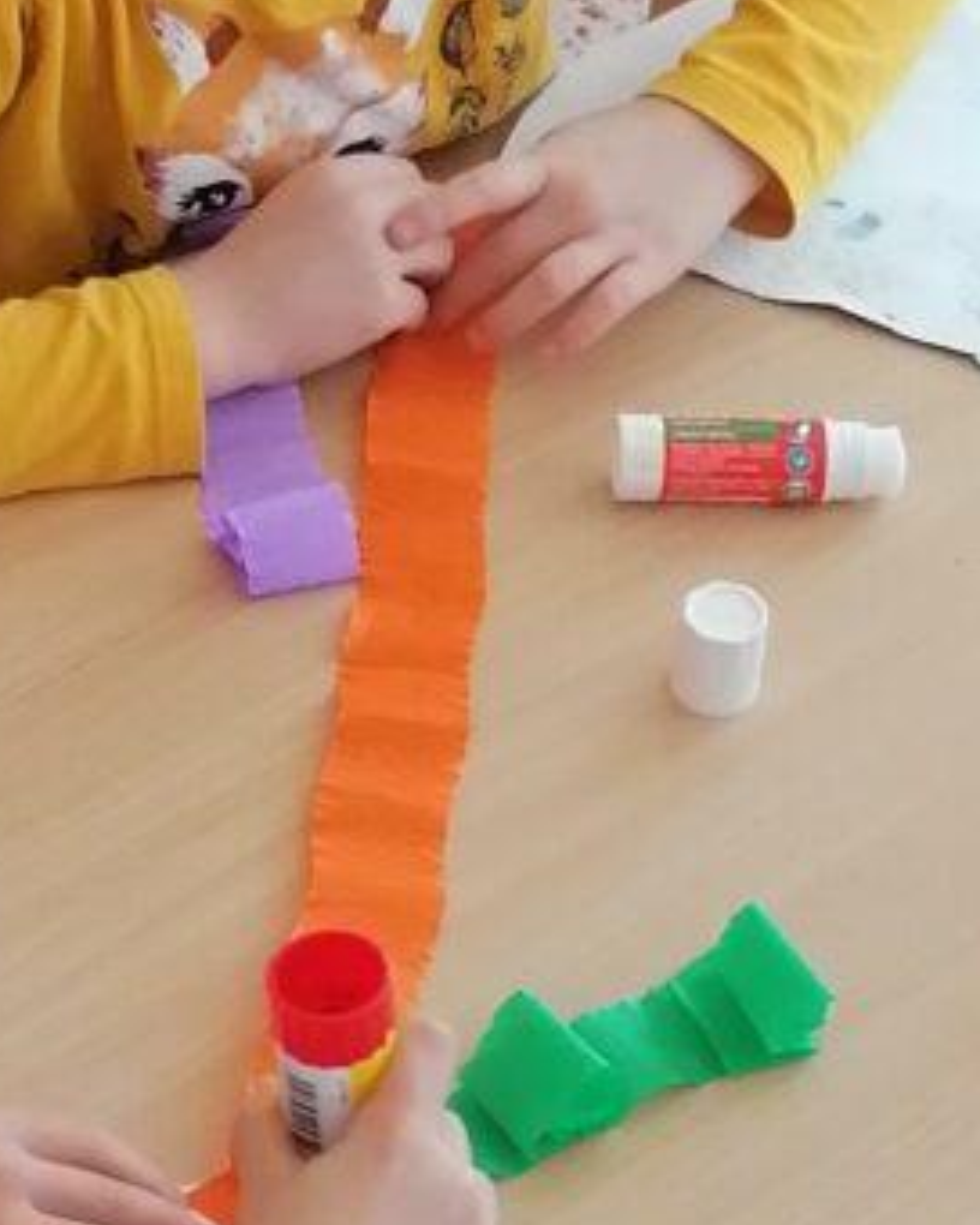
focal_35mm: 124
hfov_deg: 12.4
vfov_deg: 15.5
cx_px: 148
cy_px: 746
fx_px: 4496
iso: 200
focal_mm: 4.75
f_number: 1.8
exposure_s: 1/100
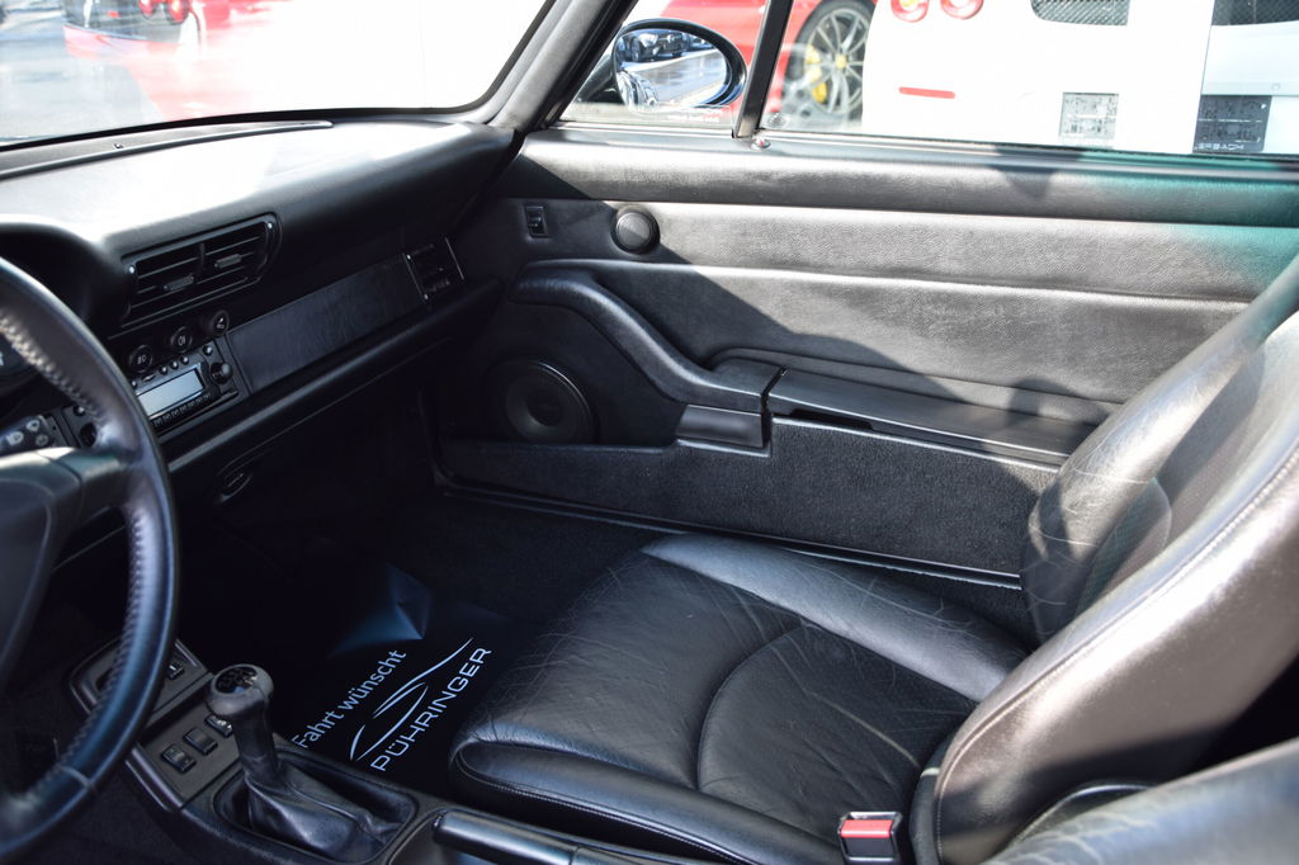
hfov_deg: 53.1
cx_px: 650
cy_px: 432
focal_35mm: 36
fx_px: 1299
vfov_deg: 36.8
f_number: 3.8
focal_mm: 24
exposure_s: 1/50
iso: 100
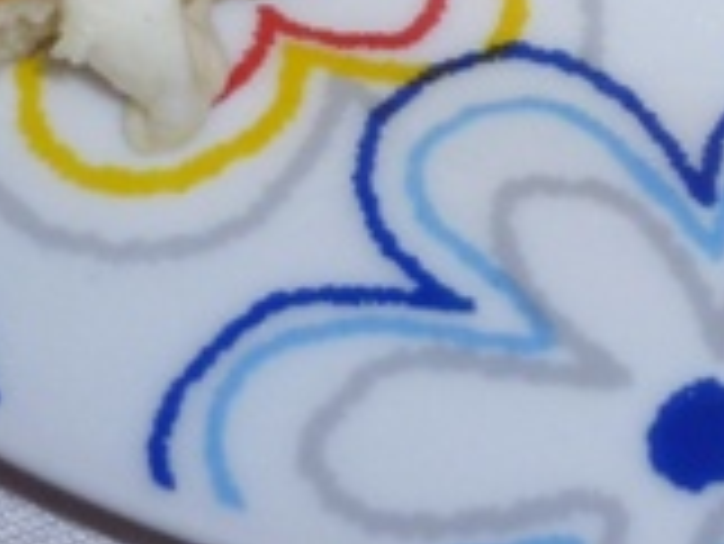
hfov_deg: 13.9
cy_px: -715
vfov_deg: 9.6
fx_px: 2909
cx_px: 773
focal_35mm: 139
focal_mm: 5
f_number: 2.8
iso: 100
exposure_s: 1/10
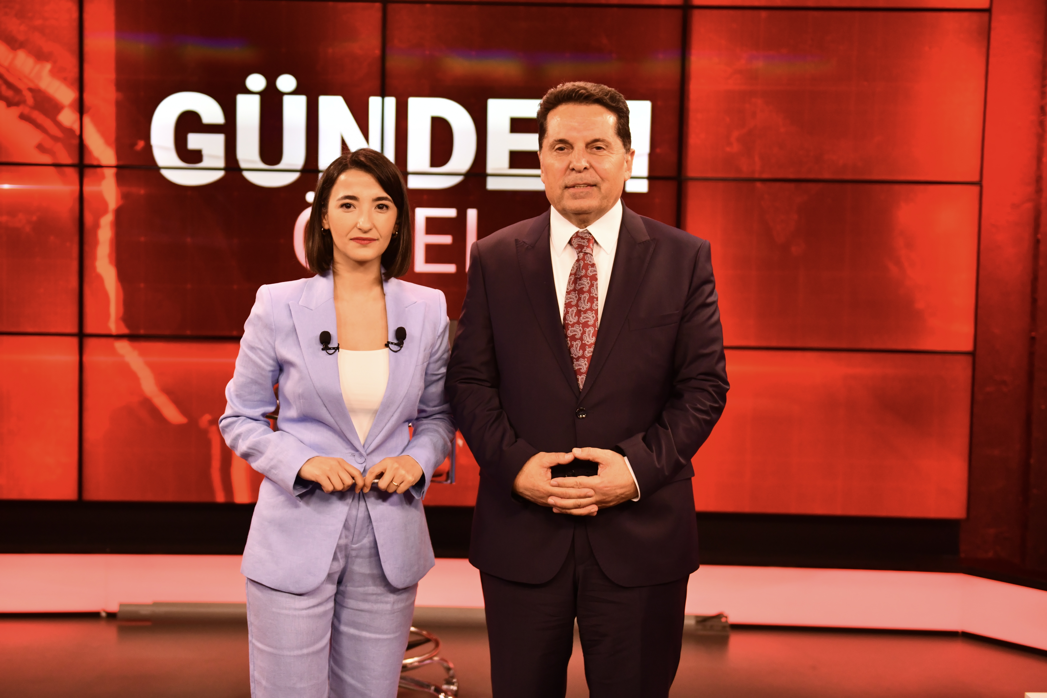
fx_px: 1309
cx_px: 524
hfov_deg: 43.6
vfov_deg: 29.9
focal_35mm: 45
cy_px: 349
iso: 800
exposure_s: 1/250
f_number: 2.8
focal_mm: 45
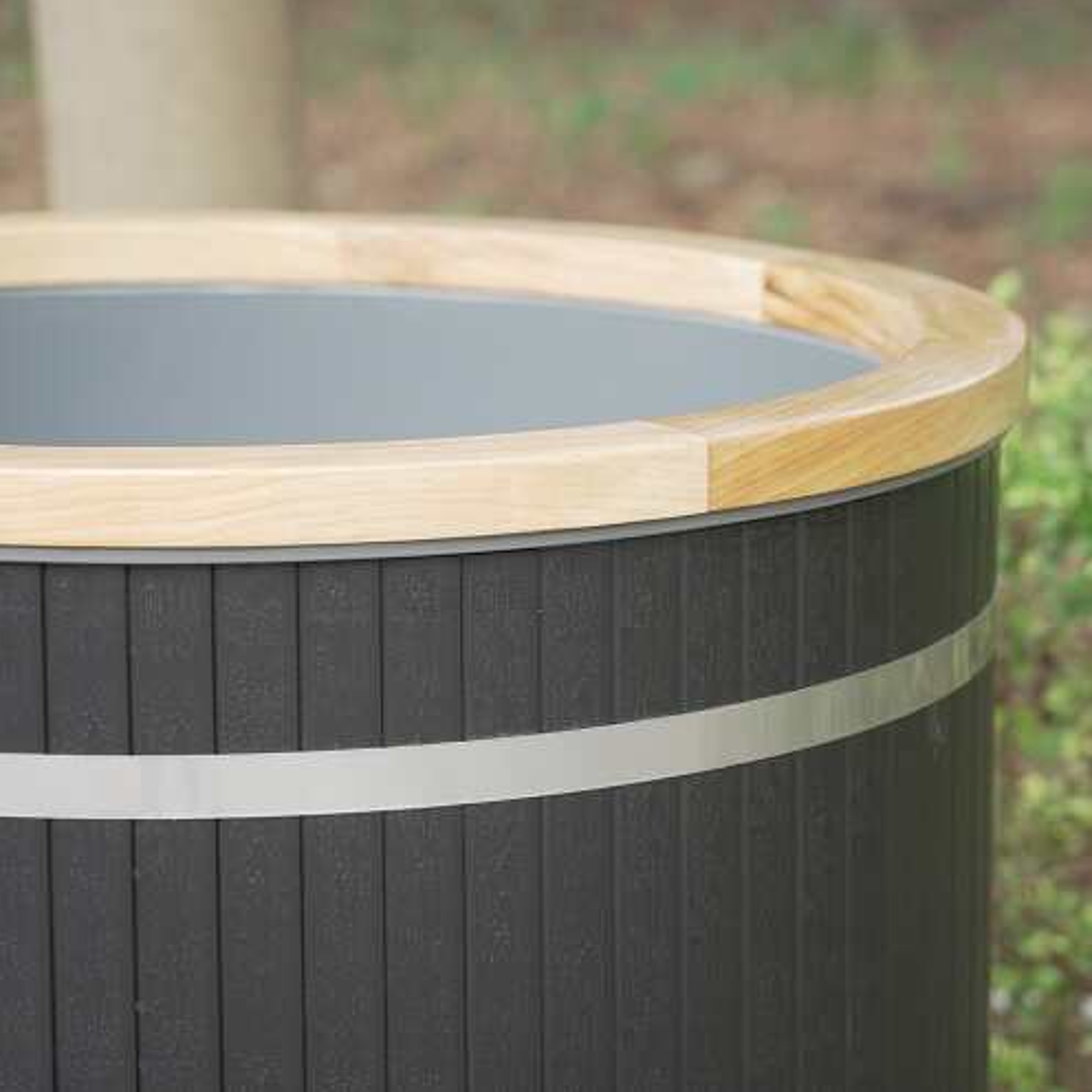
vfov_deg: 12.9
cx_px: 649
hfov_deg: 12.9
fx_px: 4818
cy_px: 544
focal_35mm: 135
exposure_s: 1/160
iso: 400
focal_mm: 105
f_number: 4
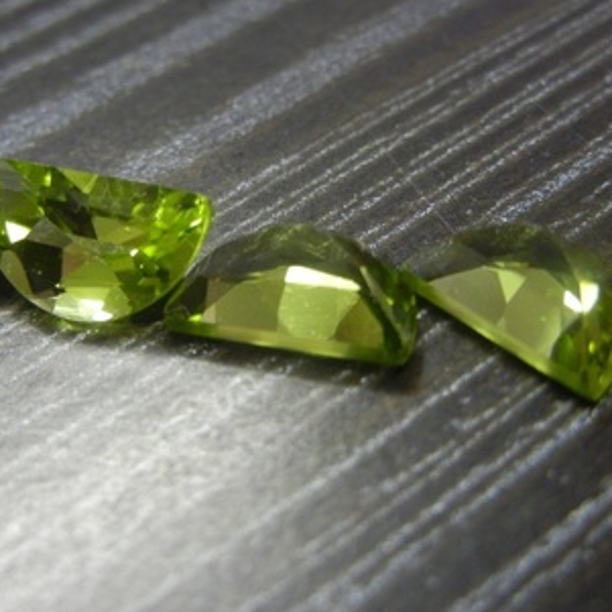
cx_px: 232
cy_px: 282
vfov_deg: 26.1
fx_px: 1320
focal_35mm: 66
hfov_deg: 26.0
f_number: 3.8
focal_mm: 8.1
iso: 400
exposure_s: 1/8.5
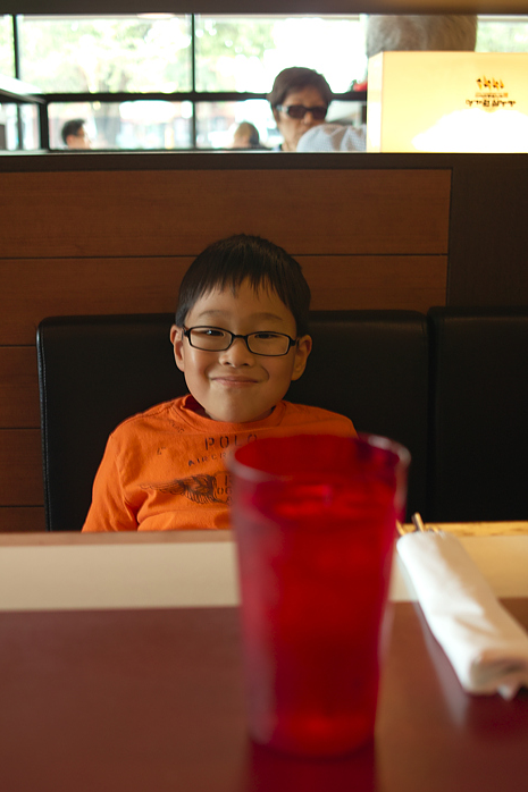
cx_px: 227
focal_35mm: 47
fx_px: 1034
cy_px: 436
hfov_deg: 28.6
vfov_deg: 41.9
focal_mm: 24.2
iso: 100
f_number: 2.8
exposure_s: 1/10
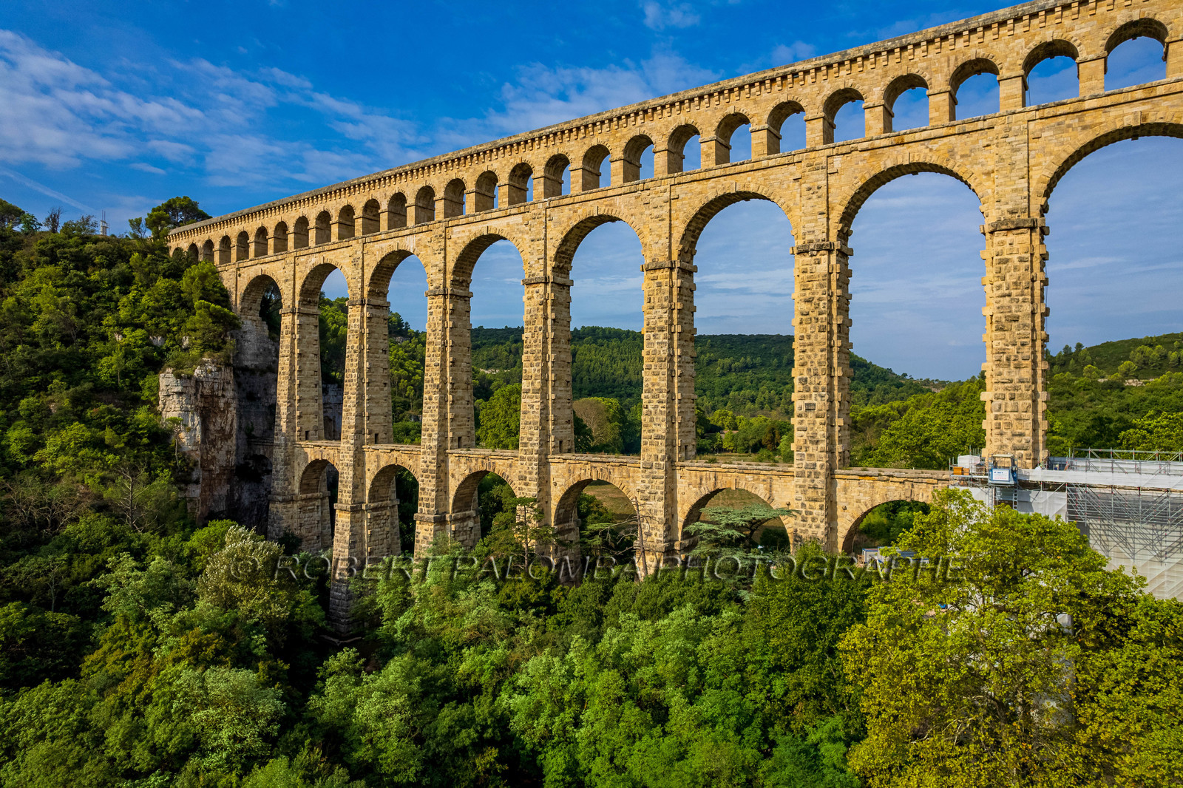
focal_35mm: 22
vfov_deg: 57.2
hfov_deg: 78.6
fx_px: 723
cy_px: 394
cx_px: 592
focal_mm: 8.4
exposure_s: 1/3200
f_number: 2.8
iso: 100
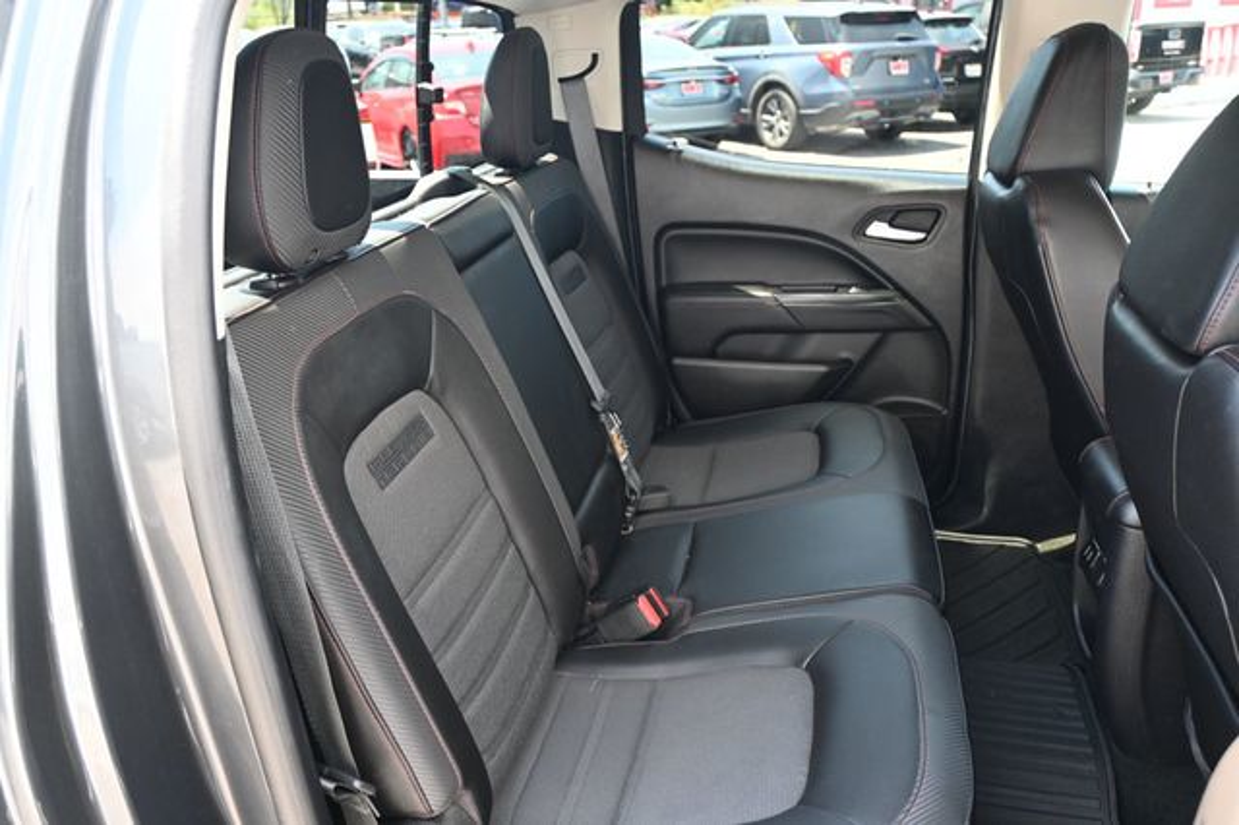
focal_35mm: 30
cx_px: 620
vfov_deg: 43.6
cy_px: 412
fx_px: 1032
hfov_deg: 62.0
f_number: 3.8
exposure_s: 1/125
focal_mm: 20
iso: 900
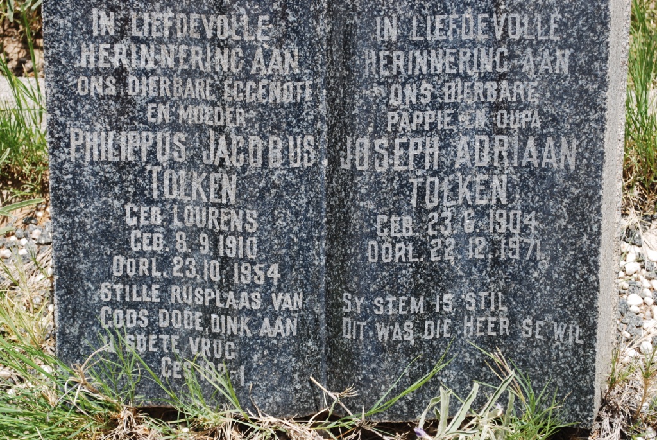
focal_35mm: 82
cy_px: 220
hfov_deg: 24.6
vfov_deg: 16.6
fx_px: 1507
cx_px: 328
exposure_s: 1/250
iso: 100
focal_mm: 55
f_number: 8
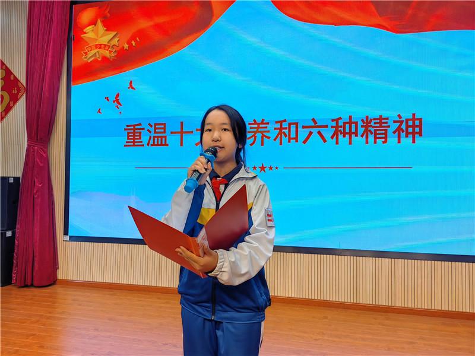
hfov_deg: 65.3
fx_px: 370
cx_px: 238
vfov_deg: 51.4
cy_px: 178
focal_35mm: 27
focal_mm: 5.52
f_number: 1.9
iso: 250
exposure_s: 1/846
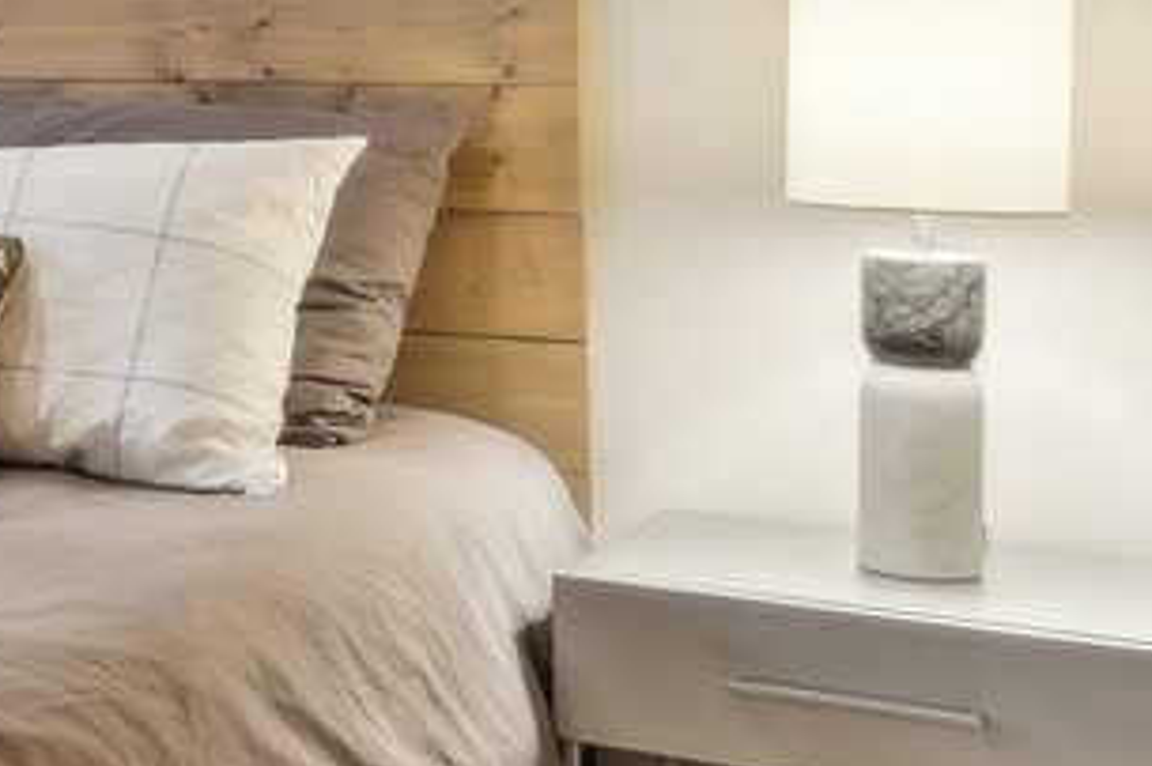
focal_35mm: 85
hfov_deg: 19.6
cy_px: -19
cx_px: -744
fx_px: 2718
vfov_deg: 15.7
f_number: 8
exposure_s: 1/5
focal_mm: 16
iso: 320
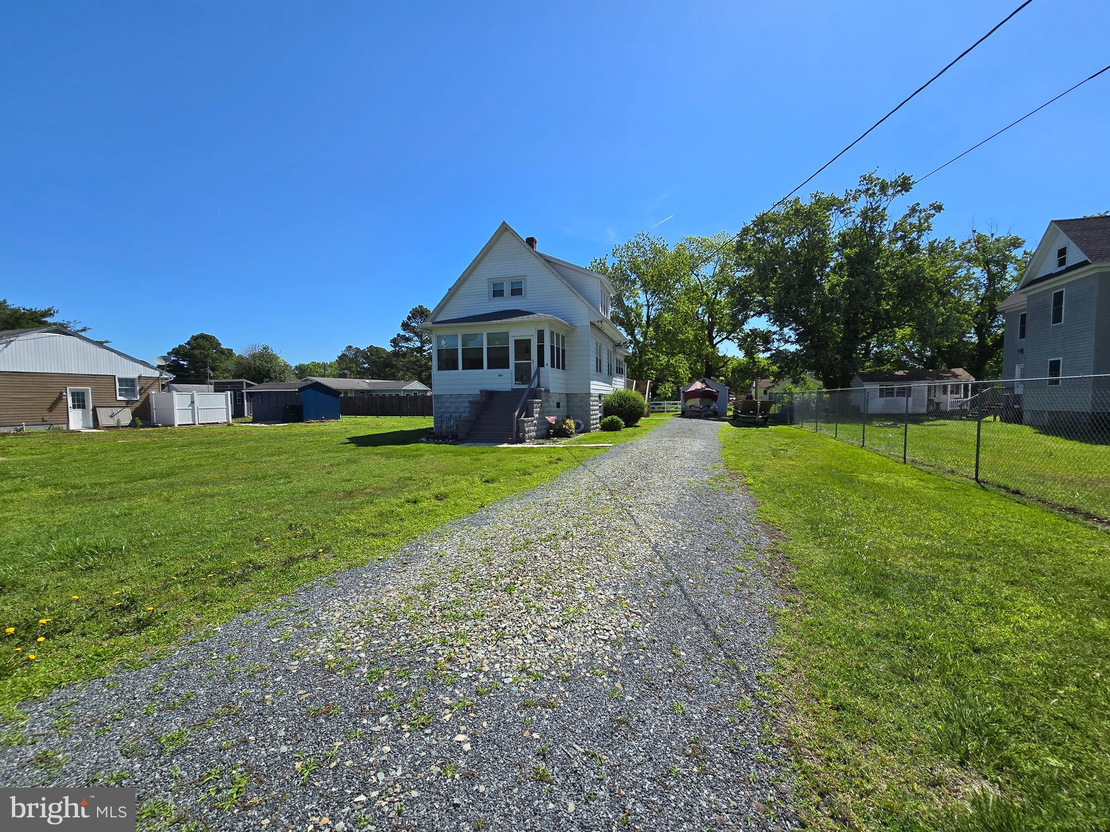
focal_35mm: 13
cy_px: 416
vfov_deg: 89.9
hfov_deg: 106.2
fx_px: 417
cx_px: 555
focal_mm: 2.2
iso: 50
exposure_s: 1/2572
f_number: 2.2
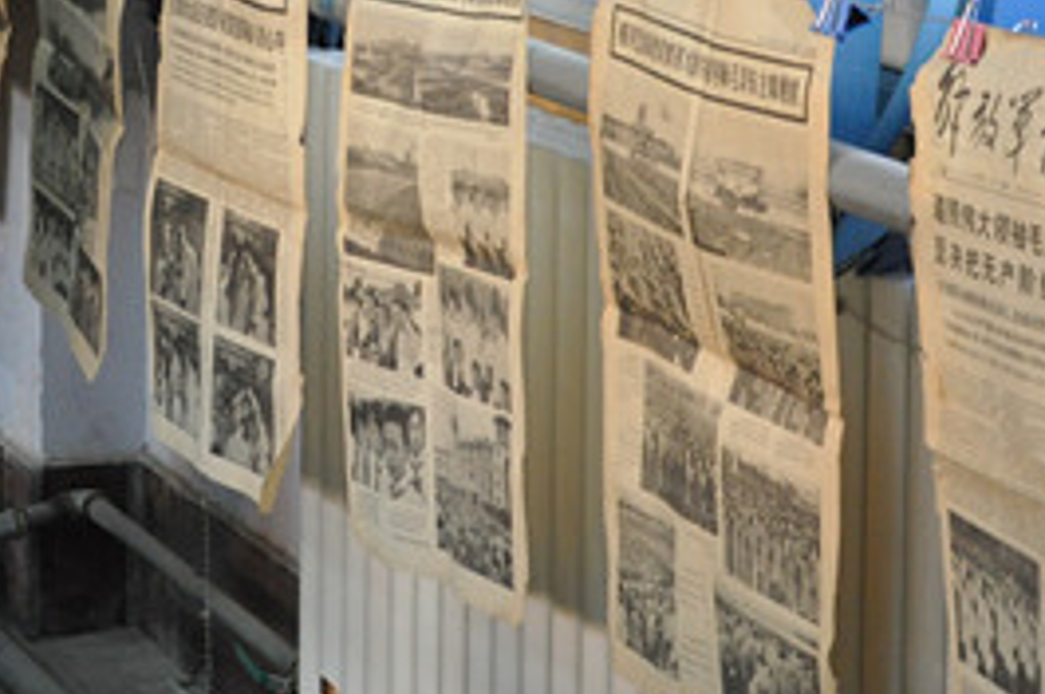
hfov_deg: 14.1
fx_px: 4204
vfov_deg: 9.4
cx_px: 189
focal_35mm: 145
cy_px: -26
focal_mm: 32
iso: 1100
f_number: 4.2
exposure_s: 1/30
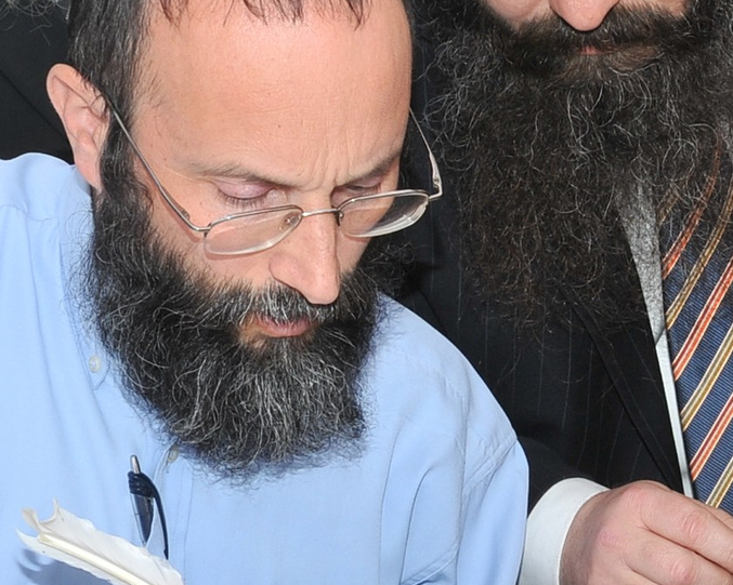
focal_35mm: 142
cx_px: 495
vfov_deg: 10.9
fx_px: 3079
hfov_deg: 13.6
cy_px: 375
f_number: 13
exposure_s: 1/250
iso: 500
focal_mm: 40
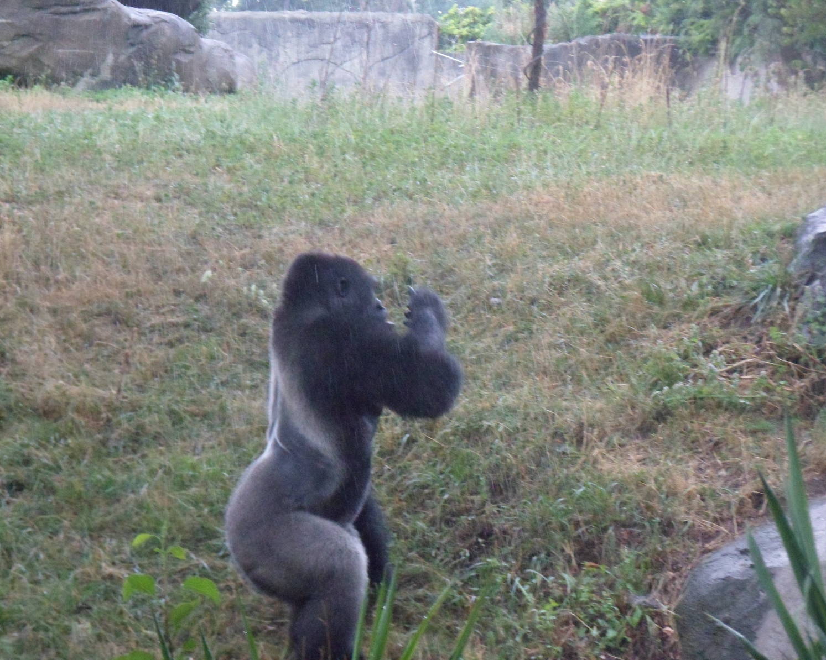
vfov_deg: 11.3
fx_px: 3324
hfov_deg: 14.2
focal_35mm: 136
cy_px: 331
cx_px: 434
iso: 800
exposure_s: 1/125
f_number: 5.4
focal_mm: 22.5
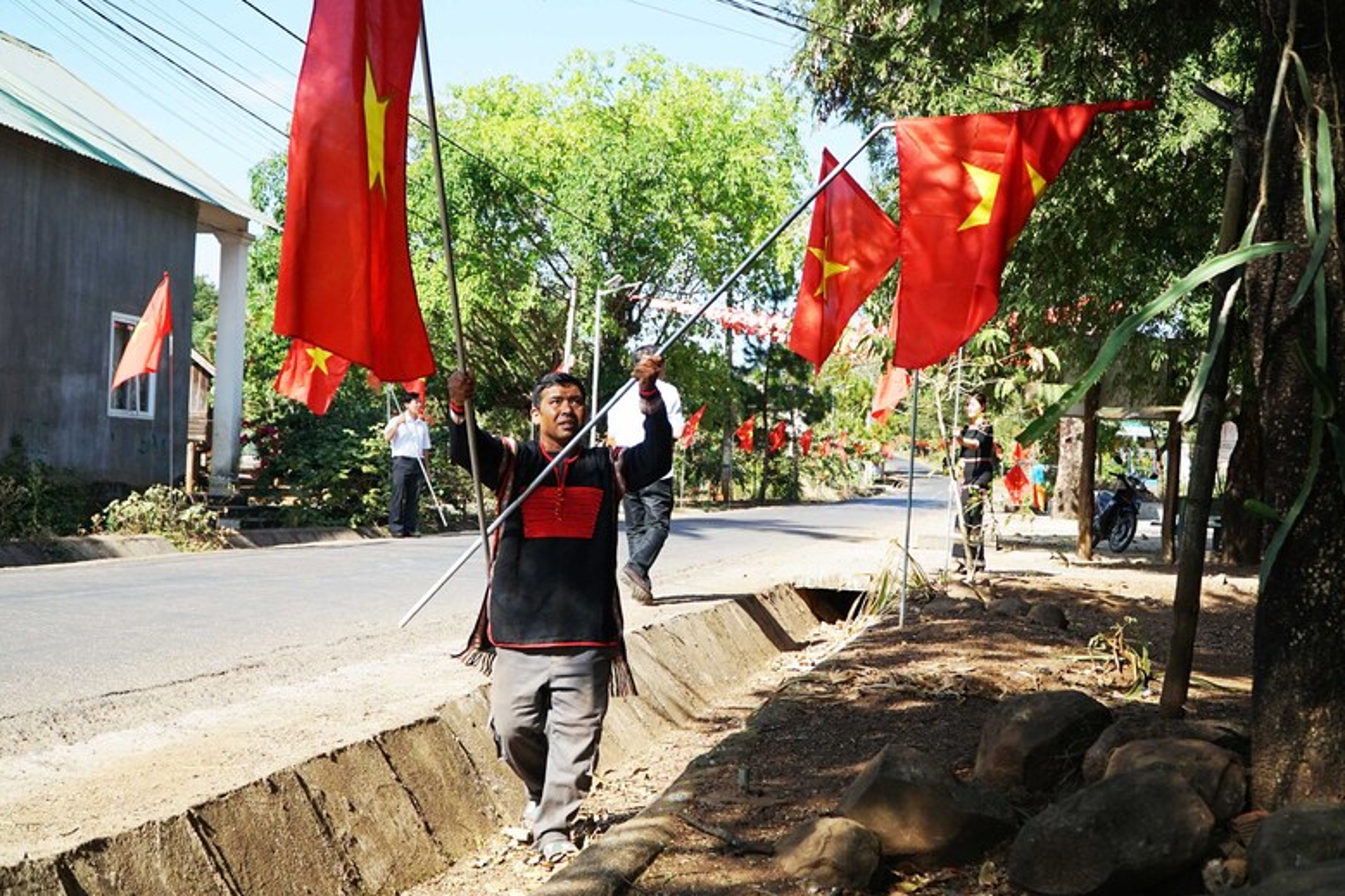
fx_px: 1419
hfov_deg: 50.7
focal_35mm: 38
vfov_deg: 35.0
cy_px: 446
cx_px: 661
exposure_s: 1/2000
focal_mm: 25
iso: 320
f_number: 4
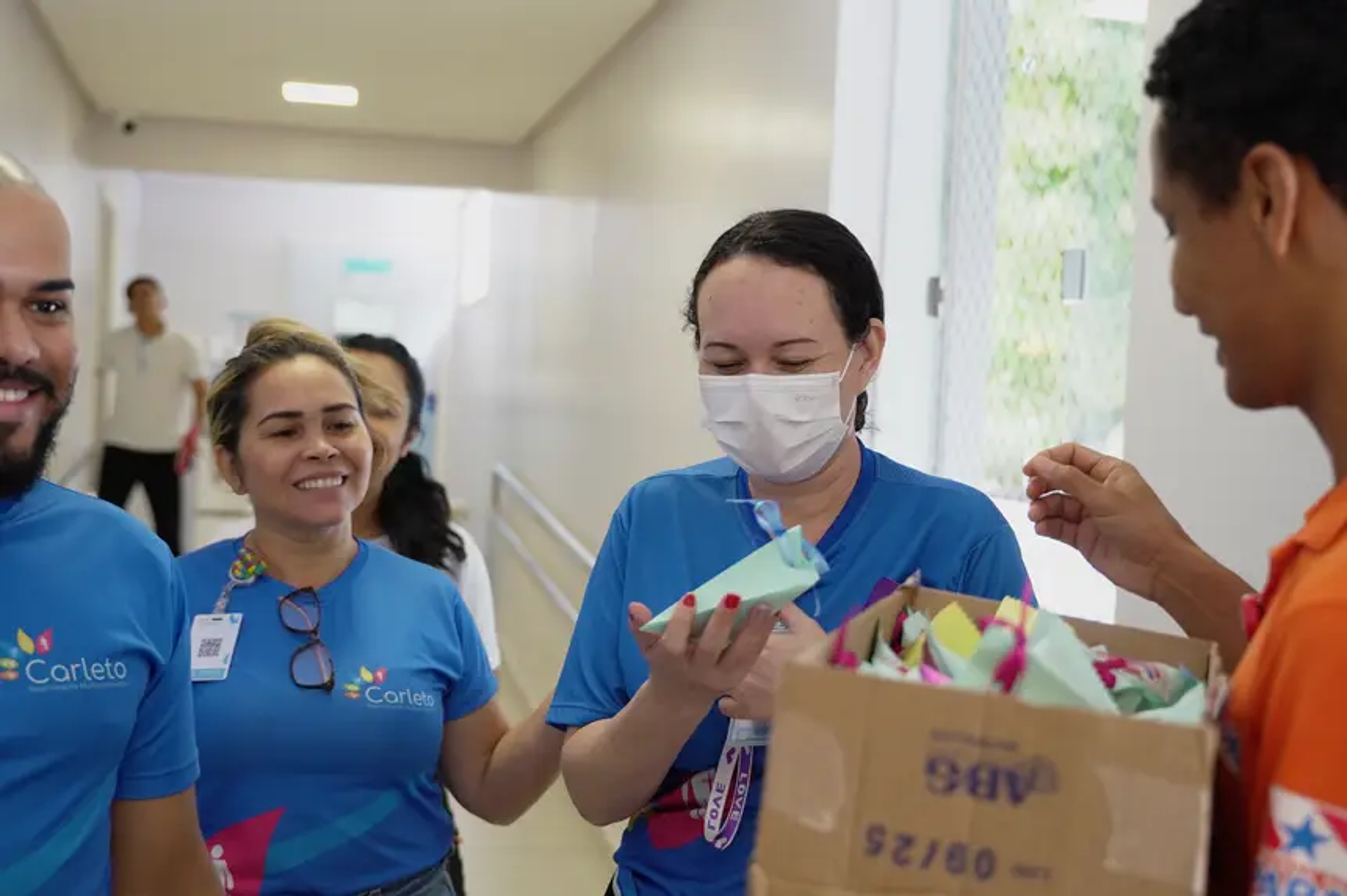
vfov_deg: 24.8
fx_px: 2041
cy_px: 448
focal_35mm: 55
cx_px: 674
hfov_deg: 36.5
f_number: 2.8
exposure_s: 1/250
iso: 800
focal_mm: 36.4
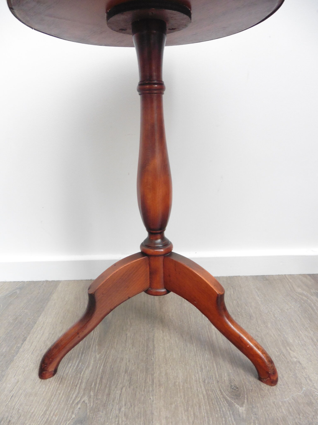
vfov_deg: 71.6
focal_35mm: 24
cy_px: 212
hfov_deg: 56.8
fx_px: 294
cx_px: 159
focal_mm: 4.3
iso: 320
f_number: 3.3
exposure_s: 1/60
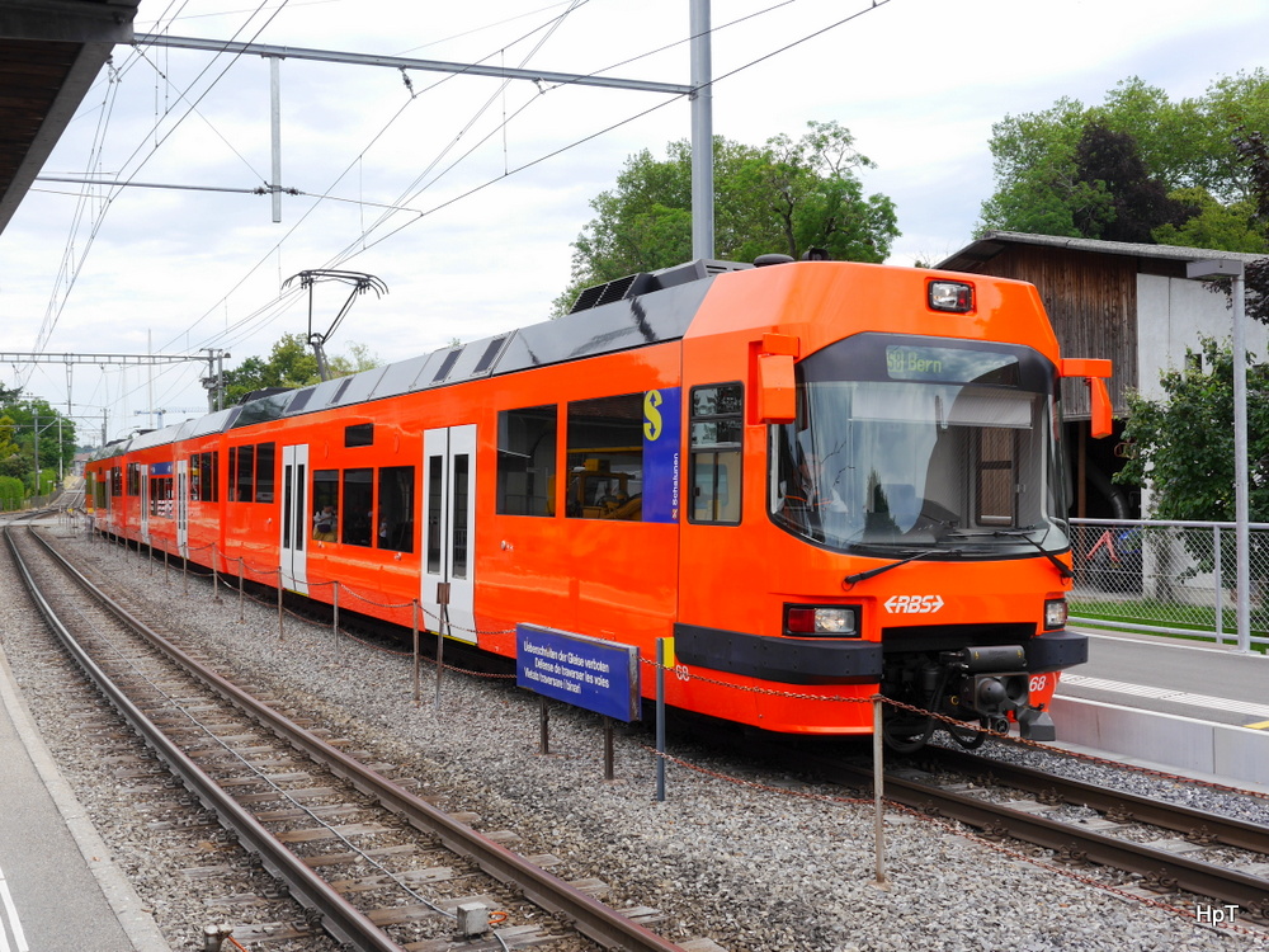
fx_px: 1393
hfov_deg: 49.0
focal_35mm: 38
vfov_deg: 37.7
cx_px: 634
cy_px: 476
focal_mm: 19
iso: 160
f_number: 7.1
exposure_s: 1/250
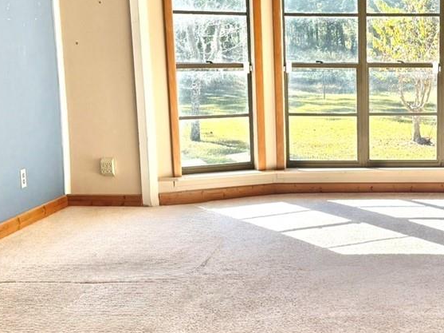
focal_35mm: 69
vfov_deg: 21.3
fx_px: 884
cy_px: 180
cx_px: 424
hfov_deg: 26.9
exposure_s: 1/979
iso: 100
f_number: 1.78
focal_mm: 6.76
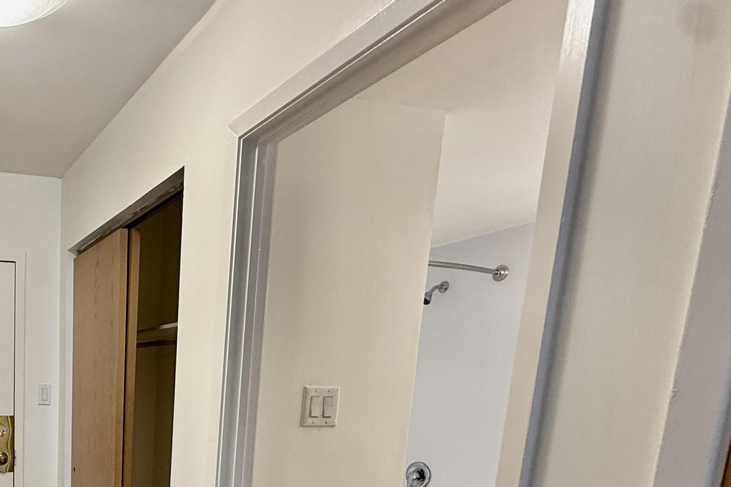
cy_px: 479
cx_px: 44
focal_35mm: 29
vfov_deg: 39.9
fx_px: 589
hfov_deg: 53.7
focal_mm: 2.22
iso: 200
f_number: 2.2
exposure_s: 1/60
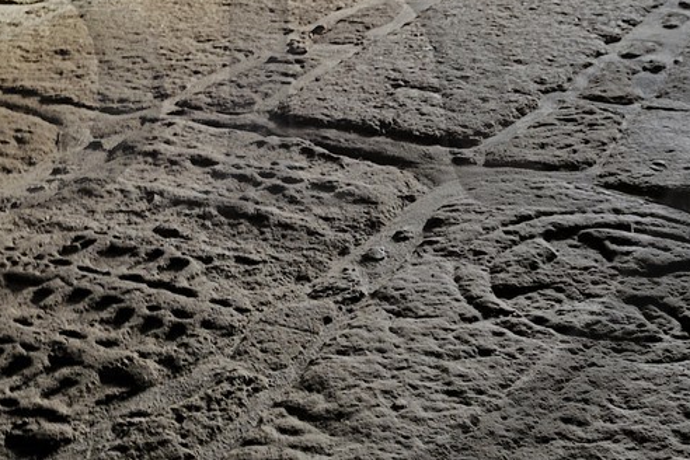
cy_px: -21
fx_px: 1495
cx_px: 194
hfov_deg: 25.7
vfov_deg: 17.0
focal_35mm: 78
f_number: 4
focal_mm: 24
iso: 400
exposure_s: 1/15
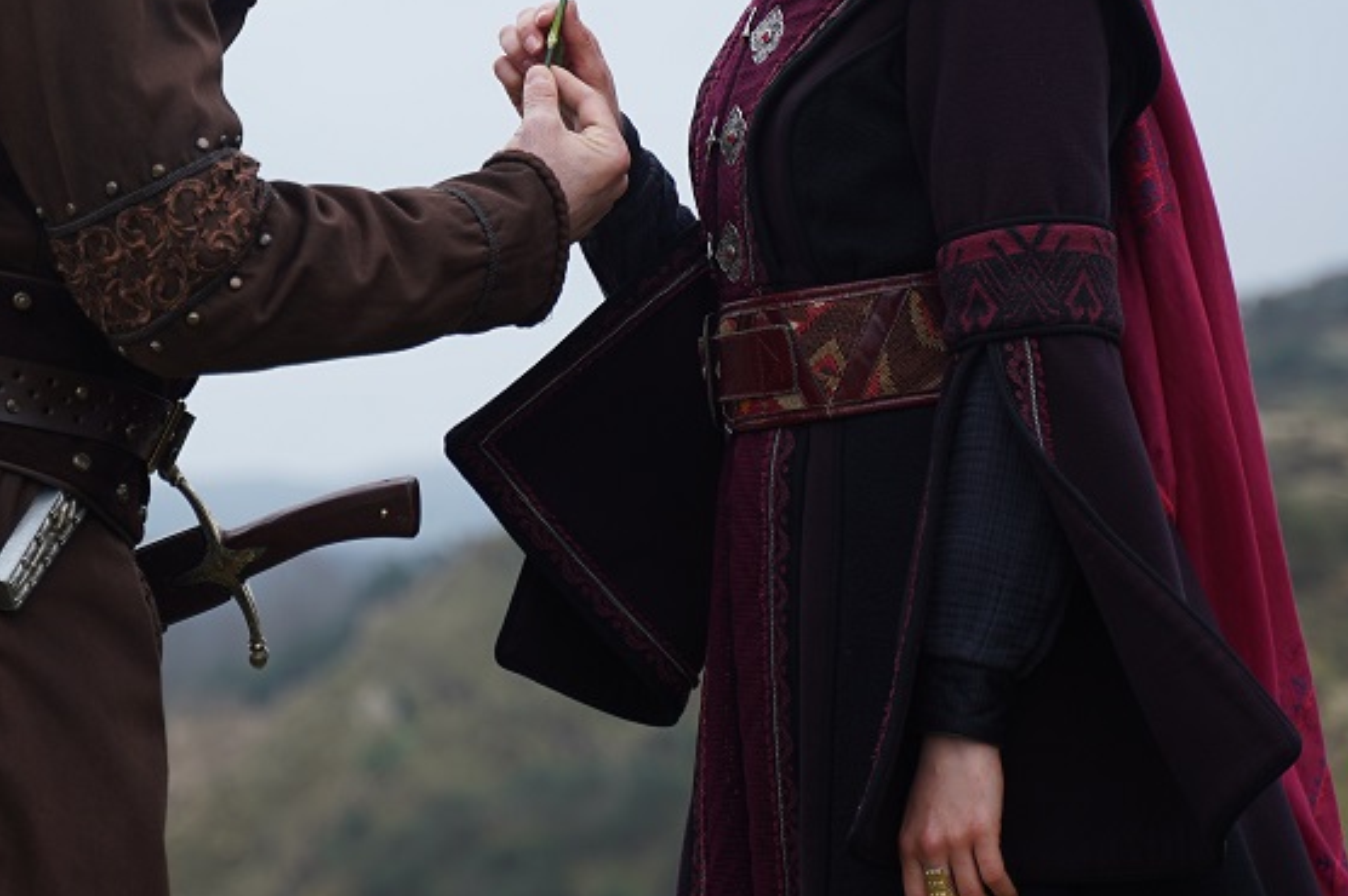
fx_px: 6062
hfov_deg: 12.7
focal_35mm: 162
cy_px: 124
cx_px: 482
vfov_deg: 8.4
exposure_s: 1/320
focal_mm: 75
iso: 100
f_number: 2.8
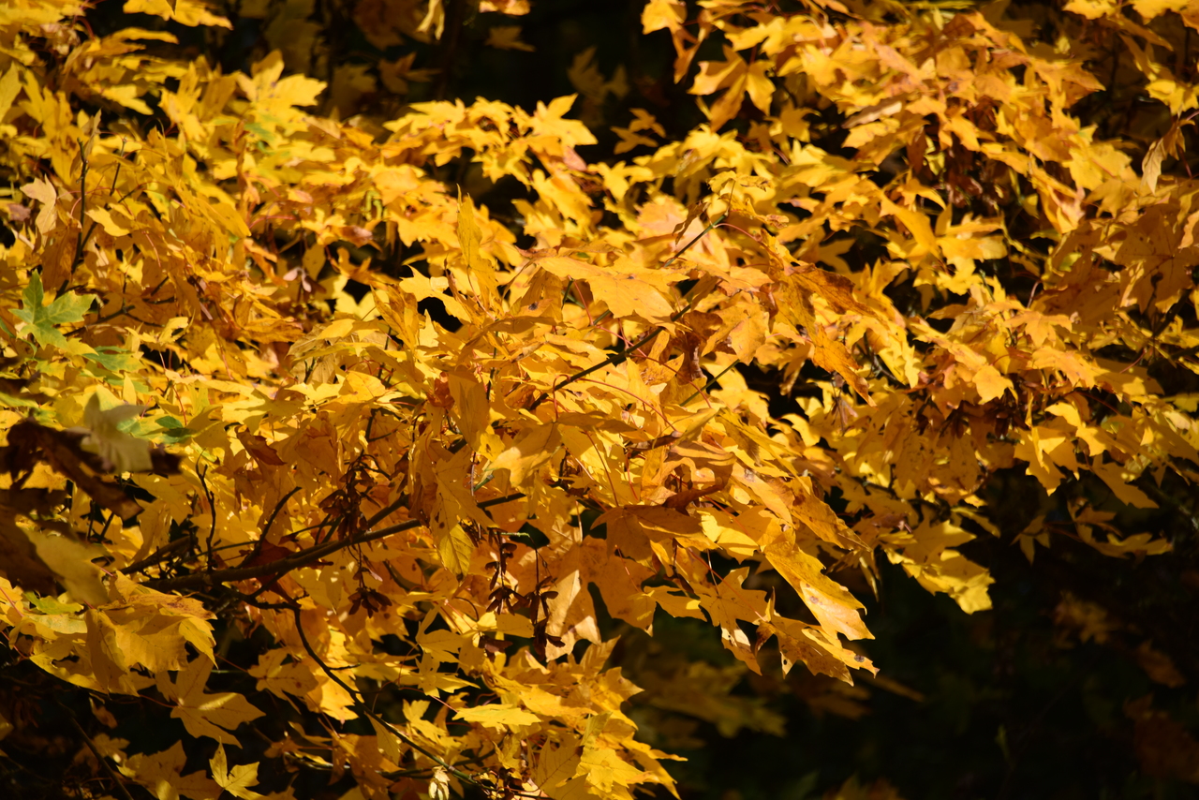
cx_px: 600
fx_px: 9993
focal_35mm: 300
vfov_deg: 4.6
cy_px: 400
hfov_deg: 6.9
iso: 180
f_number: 5.6
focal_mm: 300
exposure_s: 1/640
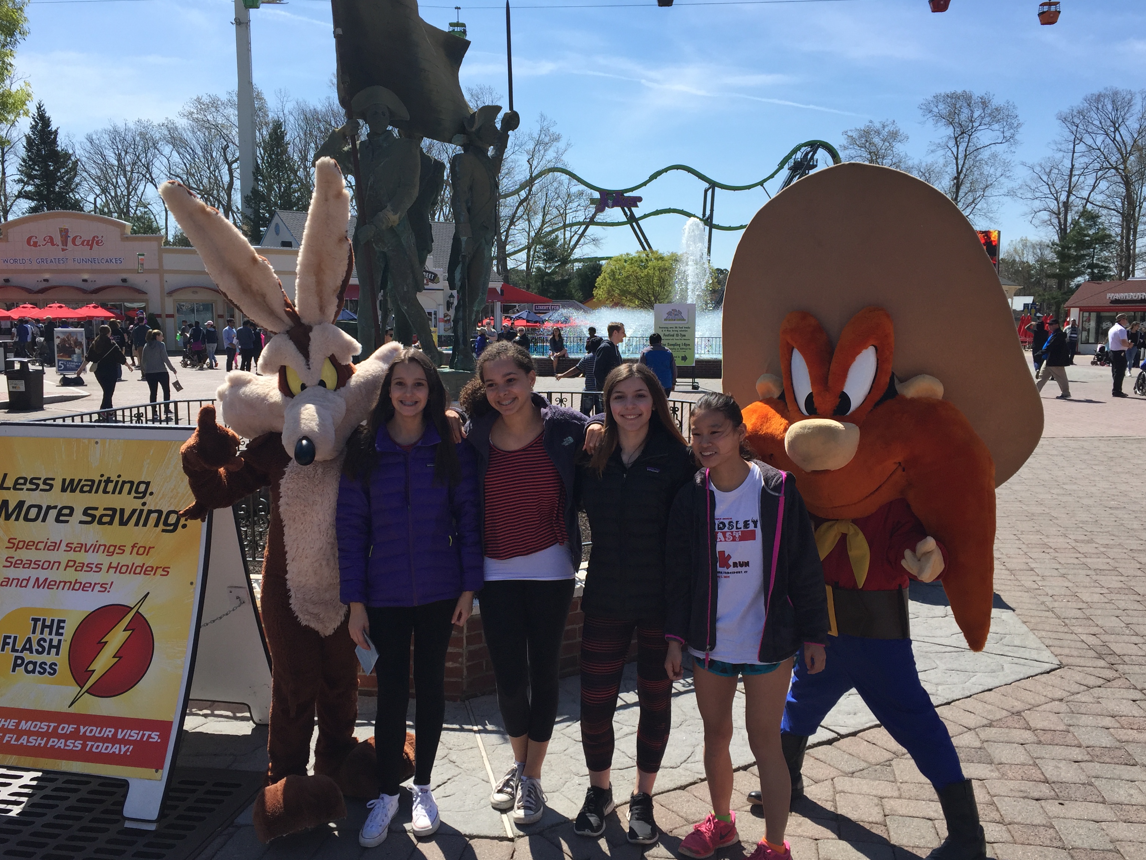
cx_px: 572
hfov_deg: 58.3
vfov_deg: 45.4
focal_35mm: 31
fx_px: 1026
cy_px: 451
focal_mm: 4.15
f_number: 2.2
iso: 32
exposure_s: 1/1883
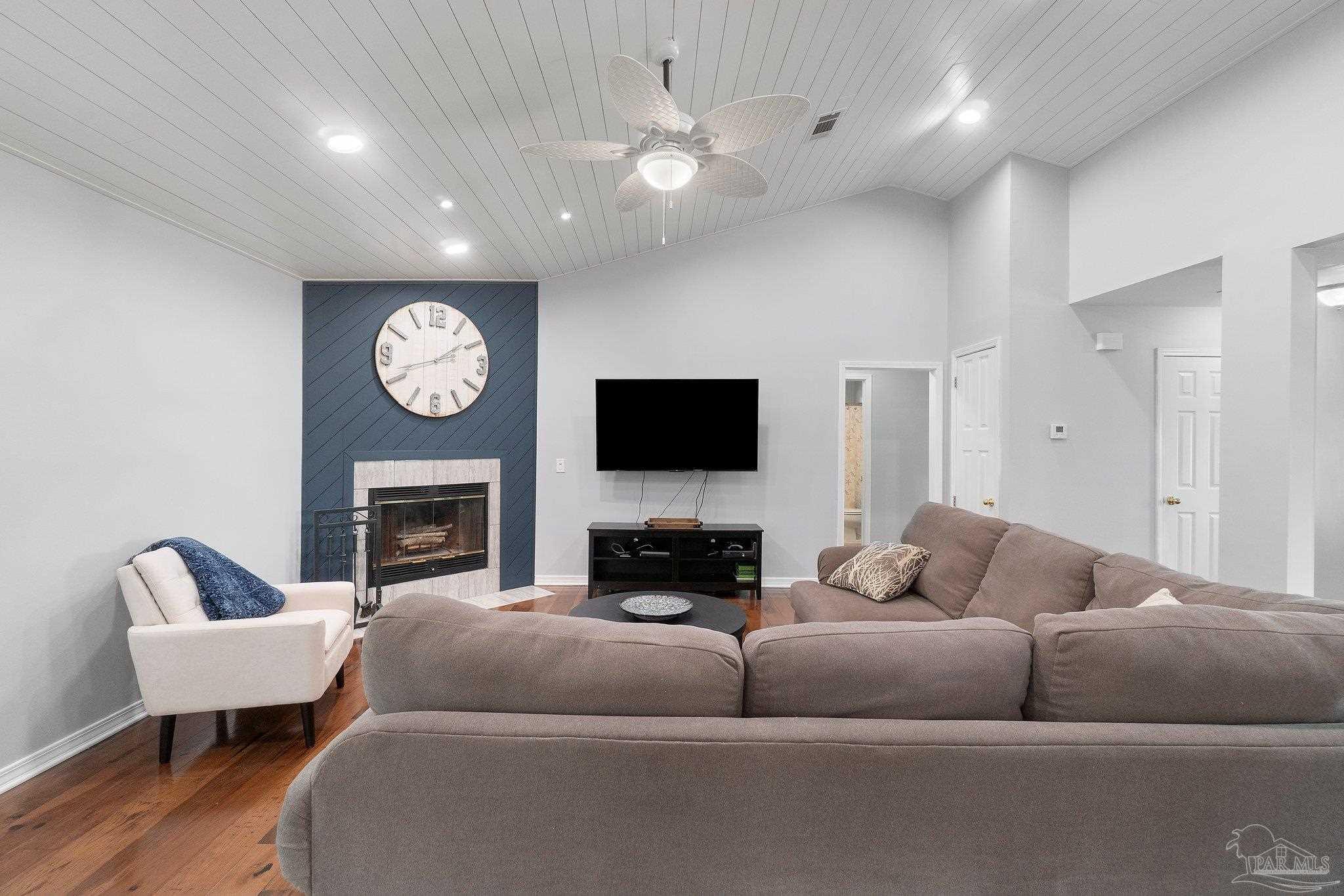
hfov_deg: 100.4
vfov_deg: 77.3
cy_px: 448
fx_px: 560
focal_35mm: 15
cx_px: 672
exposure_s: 1/6
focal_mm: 10
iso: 320
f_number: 9
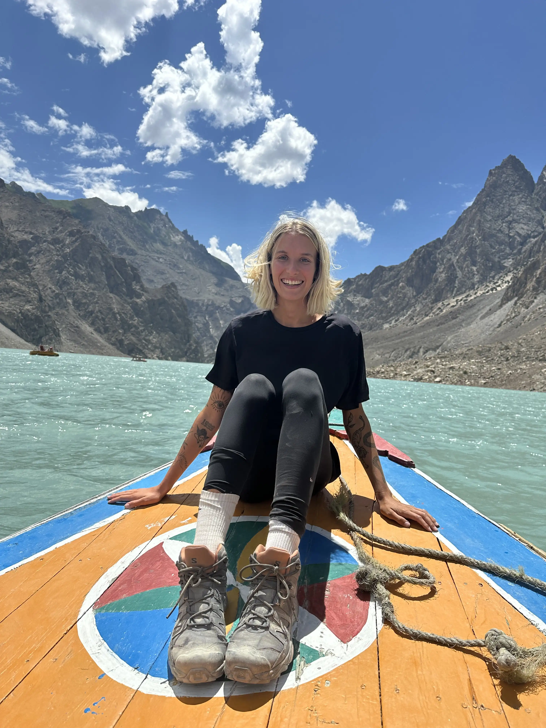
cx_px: 273
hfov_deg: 56.8
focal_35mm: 24
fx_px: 505
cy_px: 364
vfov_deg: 71.6
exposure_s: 1/7576
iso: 80
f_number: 1.78
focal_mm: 6.86
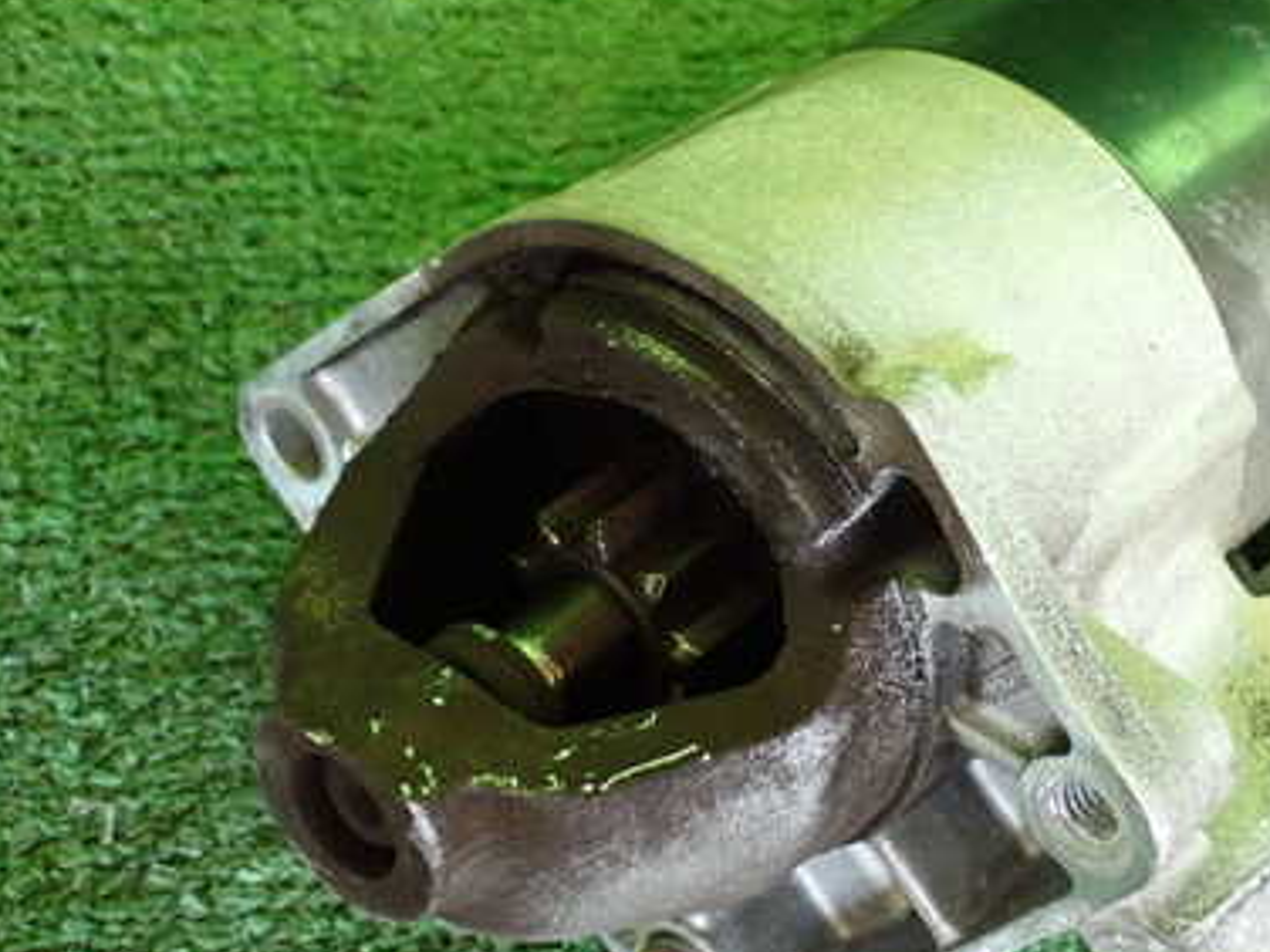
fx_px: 2752
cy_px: 412
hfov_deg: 25.7
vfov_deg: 19.6
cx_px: 946
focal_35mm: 75
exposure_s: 1/125
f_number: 3.1
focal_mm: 8.4
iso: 800
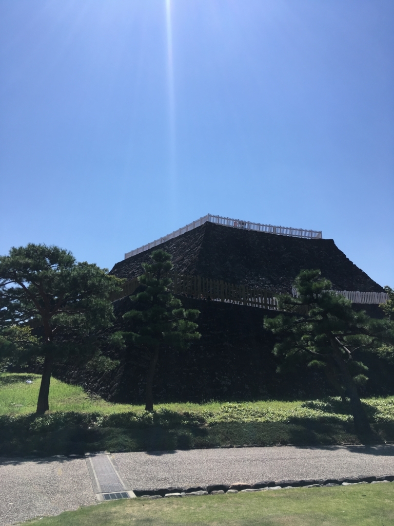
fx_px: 440
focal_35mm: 29
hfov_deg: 48.2
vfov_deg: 61.7
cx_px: 197
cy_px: 263
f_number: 2.2
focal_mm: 4.15
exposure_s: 1/2024
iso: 25
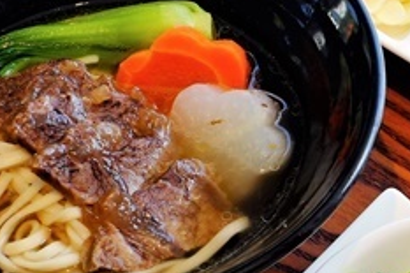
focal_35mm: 166
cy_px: 232
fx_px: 1889
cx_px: 465
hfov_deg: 12.2
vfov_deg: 8.2
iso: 400
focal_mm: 35
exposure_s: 1/140
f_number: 8
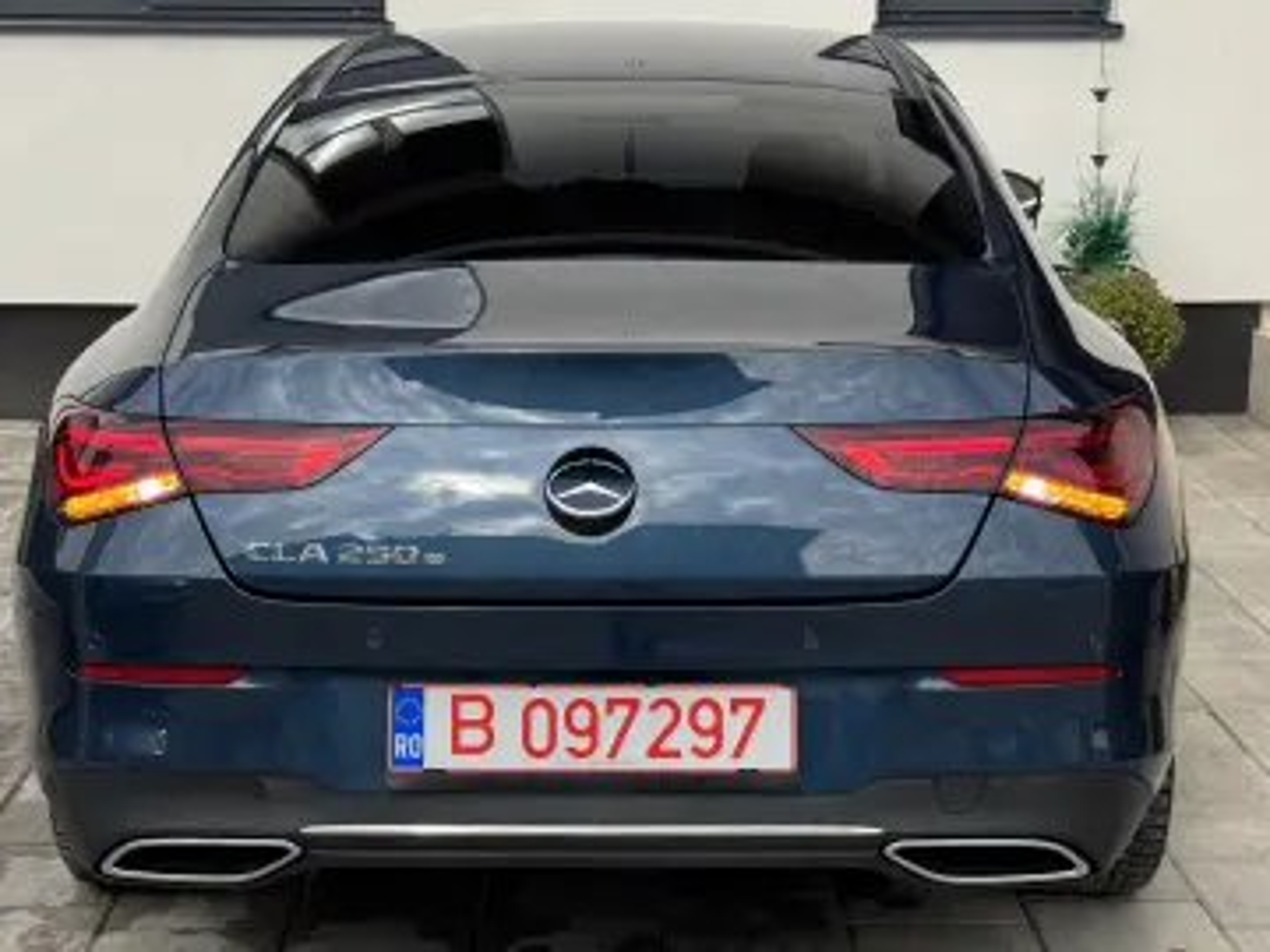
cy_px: 476
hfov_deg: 39.7
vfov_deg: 30.3
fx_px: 1761
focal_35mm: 48
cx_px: 635
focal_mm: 6.76
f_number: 1.78
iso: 64
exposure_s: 1/2331
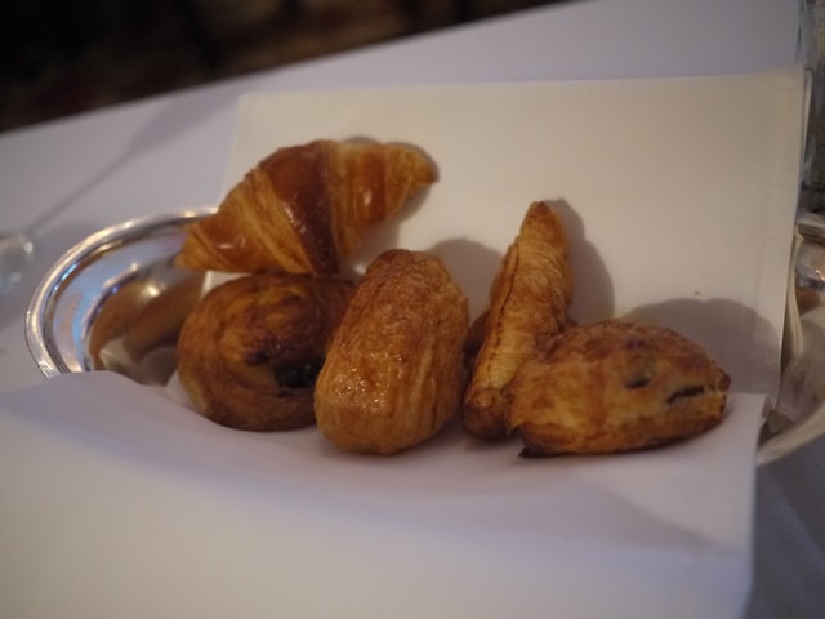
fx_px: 953
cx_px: 412
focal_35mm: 40
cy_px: 310
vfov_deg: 36.0
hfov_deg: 46.8
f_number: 1.7
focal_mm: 20
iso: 800
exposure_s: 1/50
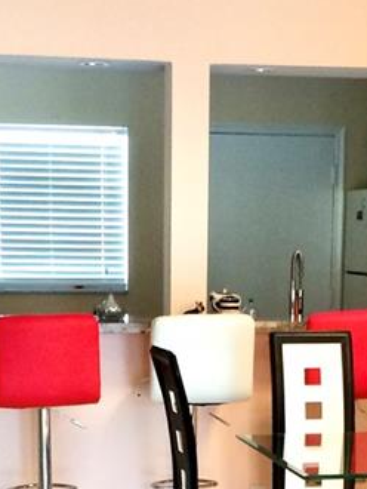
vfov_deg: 17.3
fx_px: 1539
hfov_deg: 13.6
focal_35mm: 109
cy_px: 575
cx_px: 203
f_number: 2.2
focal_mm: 4.12
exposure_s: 1/30
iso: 80
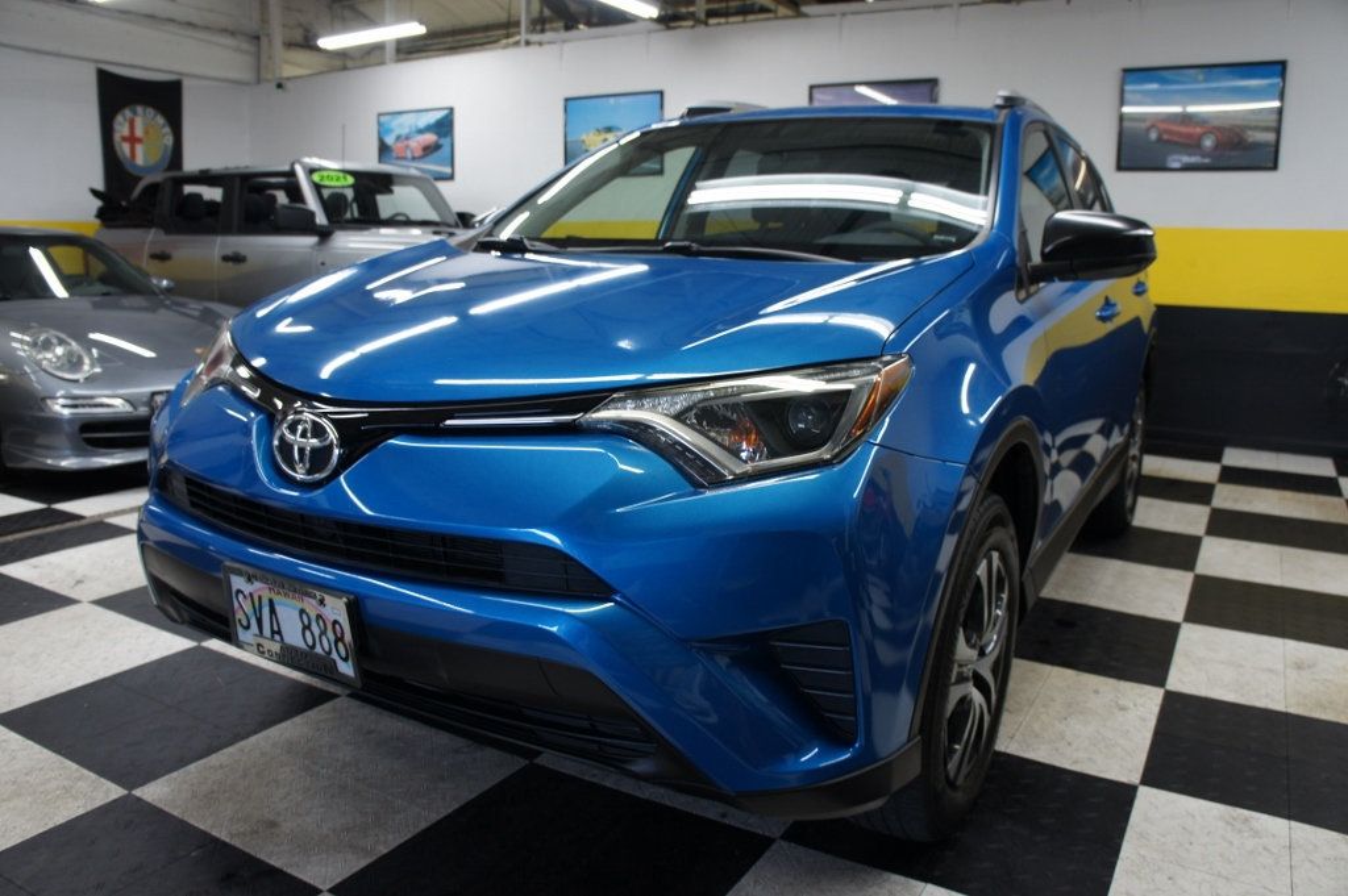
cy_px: 448
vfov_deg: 47.9
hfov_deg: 67.4
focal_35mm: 27
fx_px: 1010
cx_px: 674
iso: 250
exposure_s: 1/30
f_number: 3.5
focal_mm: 18
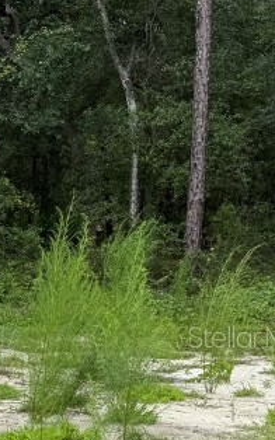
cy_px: 336
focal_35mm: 83
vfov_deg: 24.6
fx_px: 996
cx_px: -398
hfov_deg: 12.3
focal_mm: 6.76
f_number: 1.78
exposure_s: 1/1046
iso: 80
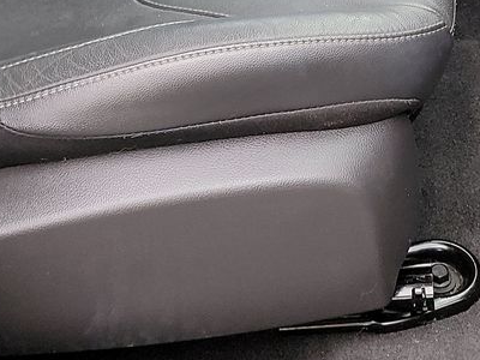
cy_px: -331
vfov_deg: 13.5
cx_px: 347
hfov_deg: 20.3
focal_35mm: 96
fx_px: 1331
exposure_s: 1/59
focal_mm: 6.7
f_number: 1.8
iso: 132
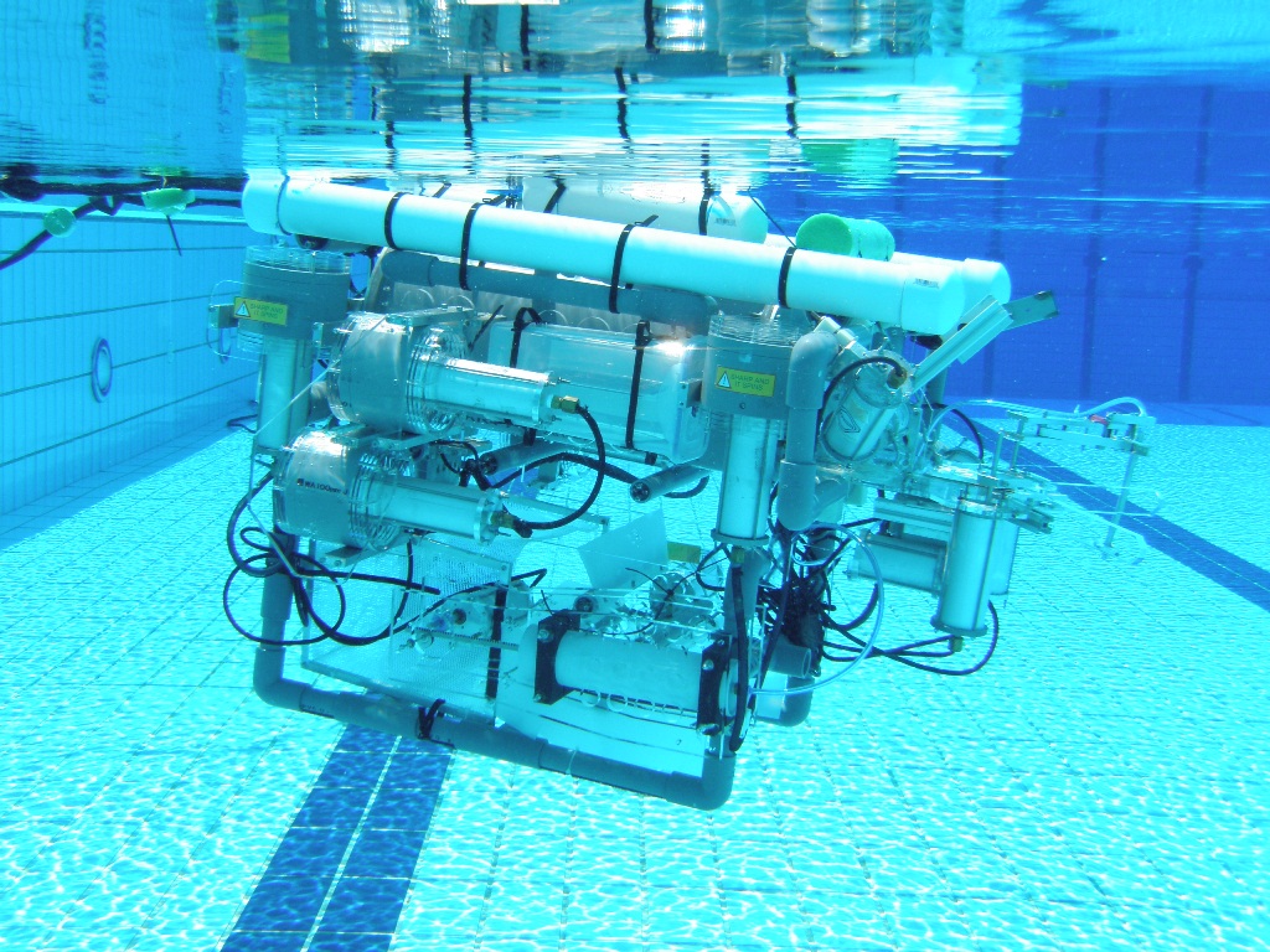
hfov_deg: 49.0
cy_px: 476
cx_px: 635
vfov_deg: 37.7
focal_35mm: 38
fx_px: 1394
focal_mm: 6.7
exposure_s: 1/640
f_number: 4.5
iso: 80
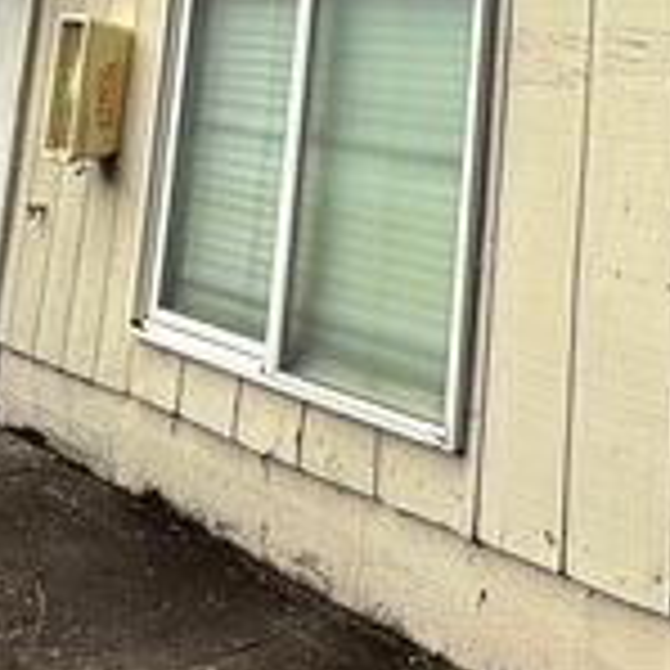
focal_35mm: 53
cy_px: -153
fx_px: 1161
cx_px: 697
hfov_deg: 29.7
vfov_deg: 27.8
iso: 50
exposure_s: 1/445
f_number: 2.2
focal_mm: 2.22
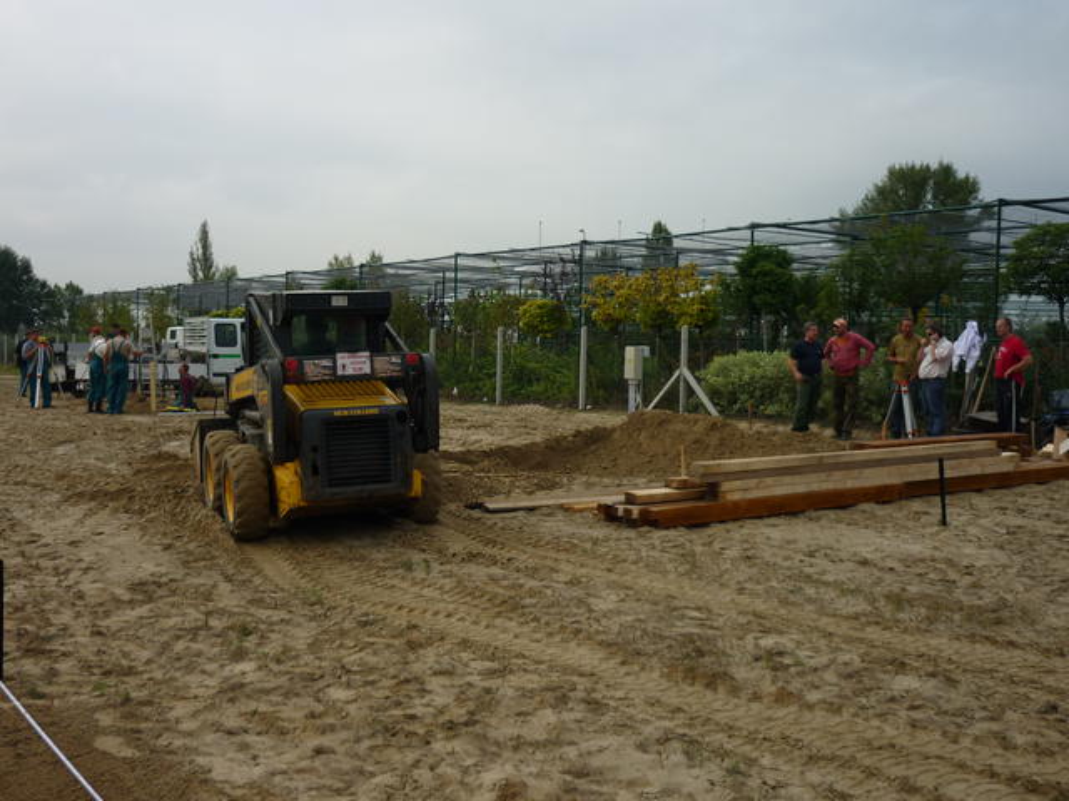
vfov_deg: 36.8
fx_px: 1204
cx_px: 534
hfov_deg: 47.9
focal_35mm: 39
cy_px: 400
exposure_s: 1/1000
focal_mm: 6.4
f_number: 3
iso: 80
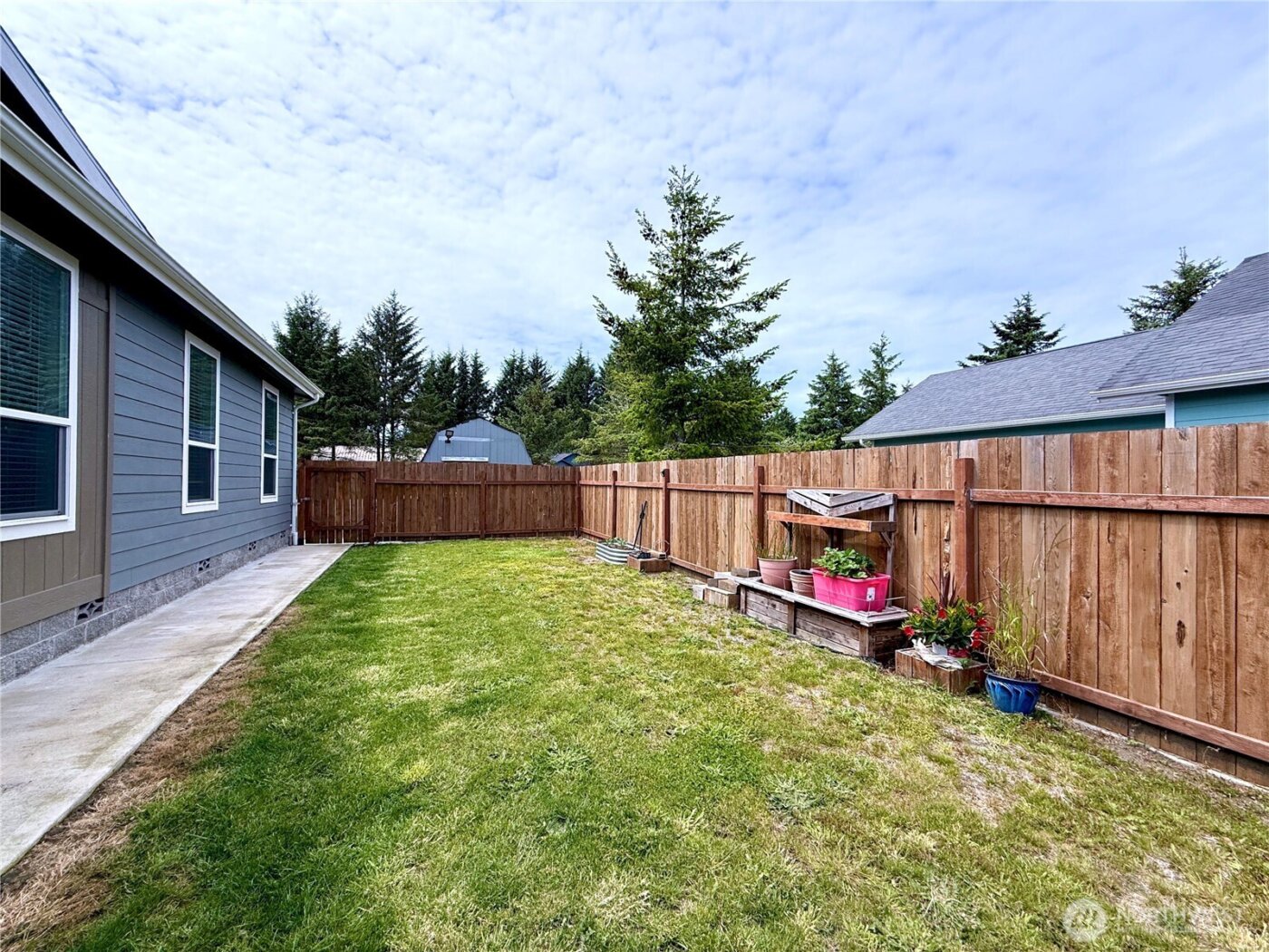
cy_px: 476
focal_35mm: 14
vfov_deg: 85.7
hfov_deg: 102.1
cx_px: 634
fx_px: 513
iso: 50
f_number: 2.2
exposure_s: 1/2092
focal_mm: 2.22
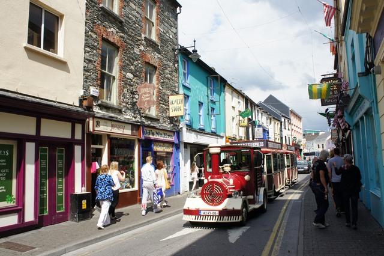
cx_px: 192
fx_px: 320
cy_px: 128
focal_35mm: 30
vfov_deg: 43.6
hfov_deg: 62.0
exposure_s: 1/250
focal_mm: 20
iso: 250
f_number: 11
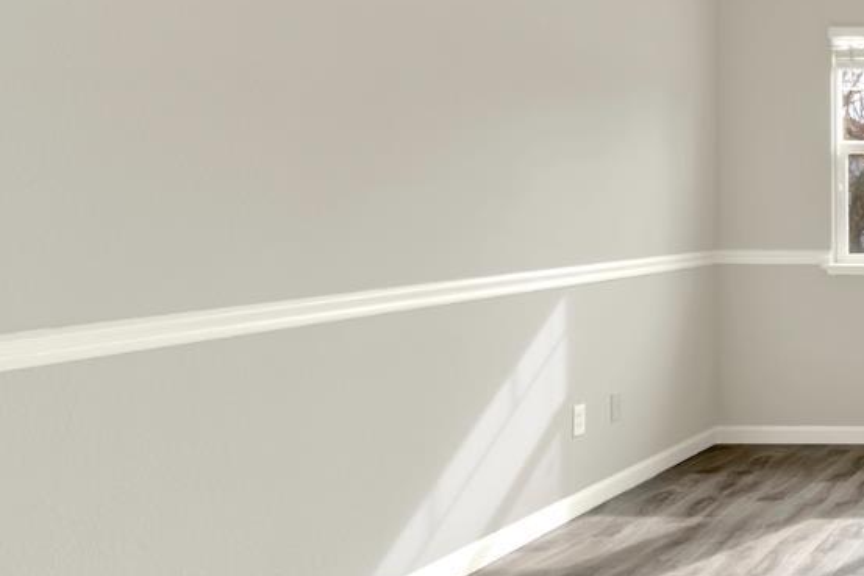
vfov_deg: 34.8
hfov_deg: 34.3
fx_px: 912
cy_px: 200
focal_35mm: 38
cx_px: 1147
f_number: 14
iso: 100
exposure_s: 1/15
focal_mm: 14
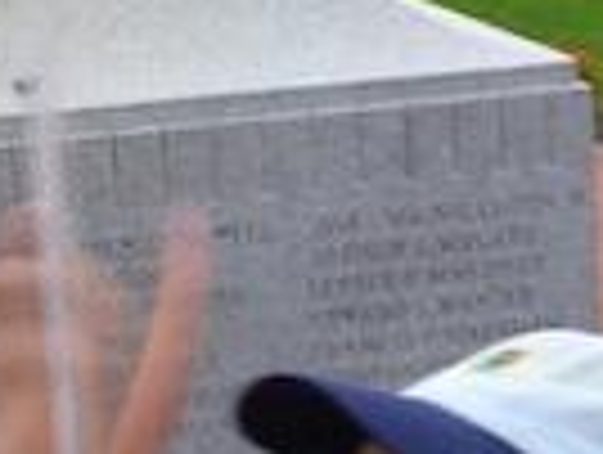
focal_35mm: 122
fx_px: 2129
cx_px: 288
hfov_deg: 16.1
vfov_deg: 12.0
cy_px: 458
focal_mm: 7.4
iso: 400
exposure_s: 1/8
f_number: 4.2
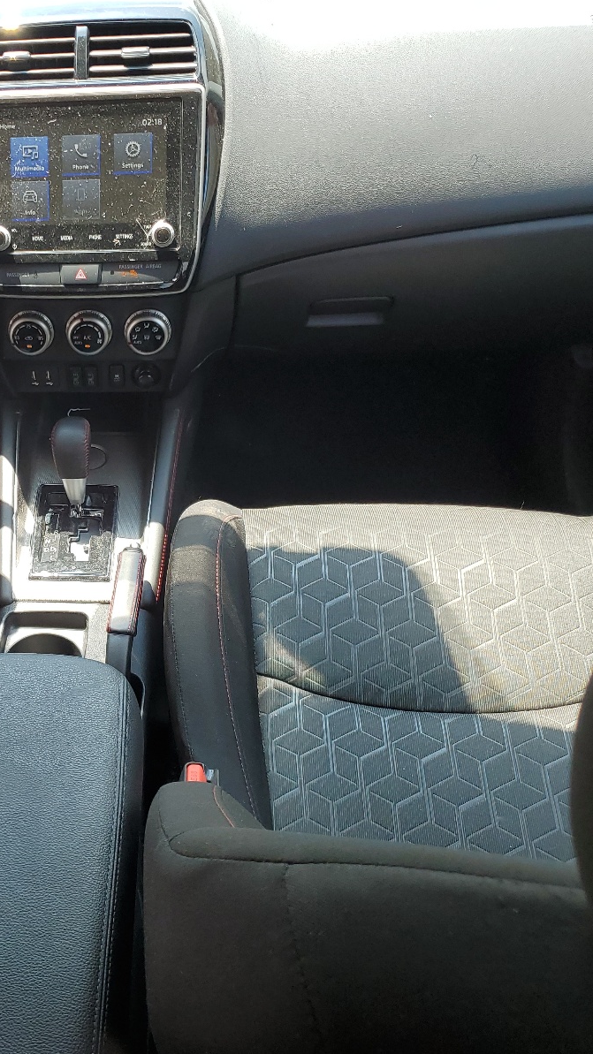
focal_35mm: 38
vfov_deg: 52.8
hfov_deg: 29.7
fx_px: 1062
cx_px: 48
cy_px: 527
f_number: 1.5
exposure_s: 1/263
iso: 50
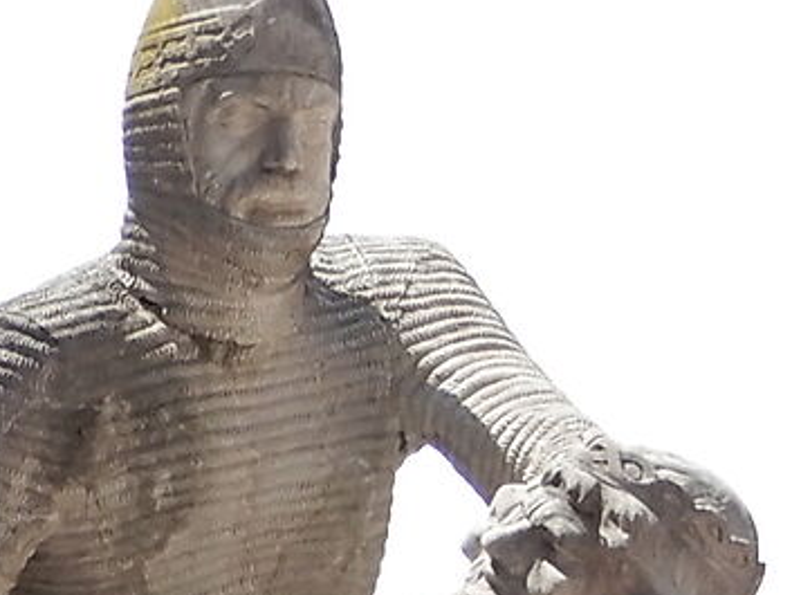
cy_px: 1069
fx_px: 3731
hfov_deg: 11.7
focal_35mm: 163
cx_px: -298
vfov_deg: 8.7
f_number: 3.4
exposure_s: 1/640
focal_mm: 4.3
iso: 80
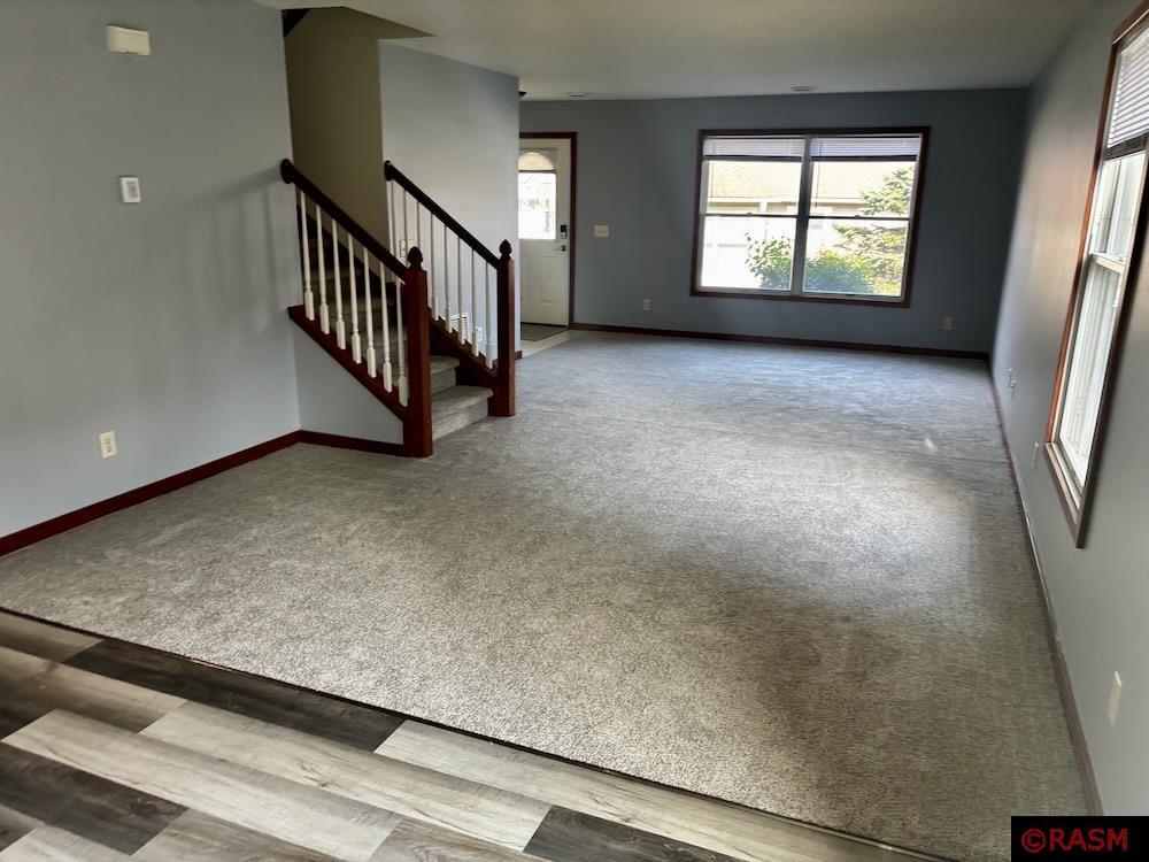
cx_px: 574
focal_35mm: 26
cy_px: 431
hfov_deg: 67.3
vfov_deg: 53.1
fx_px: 863
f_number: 1.6
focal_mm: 5.96
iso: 100
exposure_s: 1/60
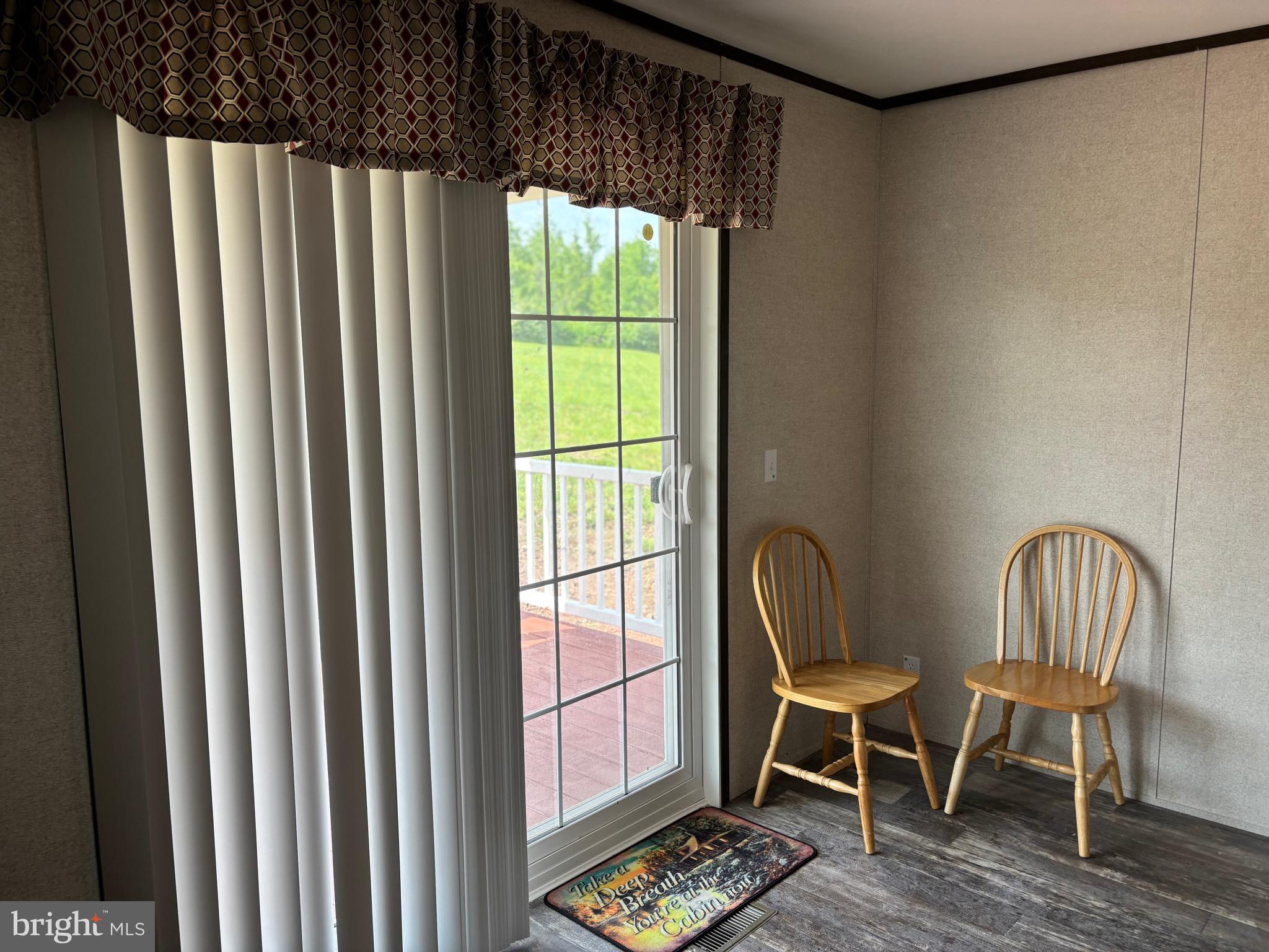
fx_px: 953
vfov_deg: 53.1
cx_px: 634
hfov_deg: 67.3
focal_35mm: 26
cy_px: 476
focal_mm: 5.96
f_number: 1.6
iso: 50
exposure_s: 1/121
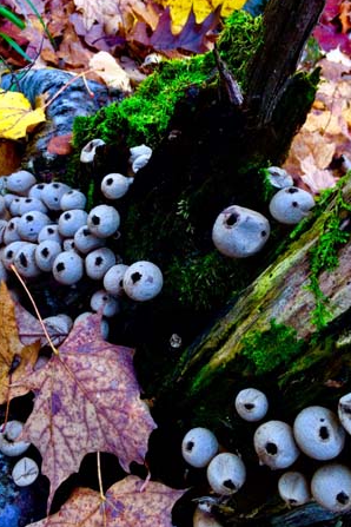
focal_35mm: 36
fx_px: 526
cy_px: 223
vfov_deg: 52.9
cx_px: 163
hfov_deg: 36.9
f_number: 2.2
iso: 40
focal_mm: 4.15
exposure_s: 1/60
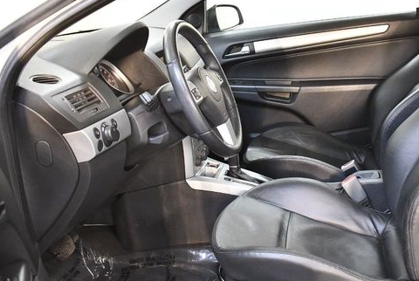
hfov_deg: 40.6
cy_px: 147
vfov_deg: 28.2
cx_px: 275
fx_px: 560
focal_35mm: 48
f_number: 3.5
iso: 2800
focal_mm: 18
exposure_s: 1/125
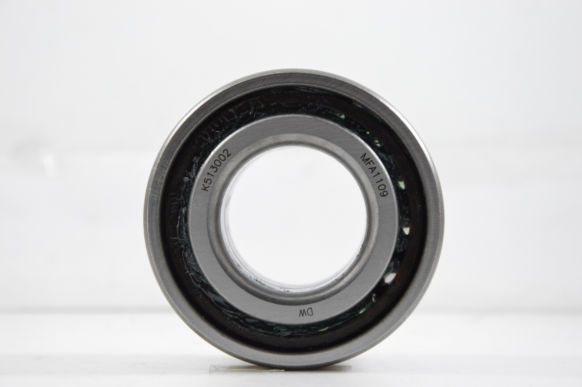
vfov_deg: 11.4
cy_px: 194
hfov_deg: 17.1
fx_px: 1938
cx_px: 291
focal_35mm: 120
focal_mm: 80
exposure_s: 1/100
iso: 3200
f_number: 7.1
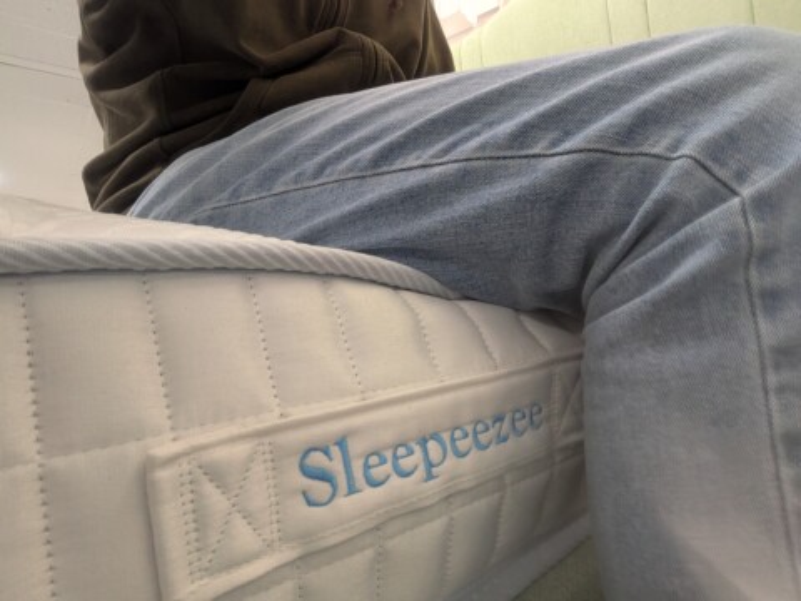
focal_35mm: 21
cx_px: 400
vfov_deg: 63.4
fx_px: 486
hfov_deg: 79.0
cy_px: 300
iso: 294
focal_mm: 2.74
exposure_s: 1/100
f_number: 2.2
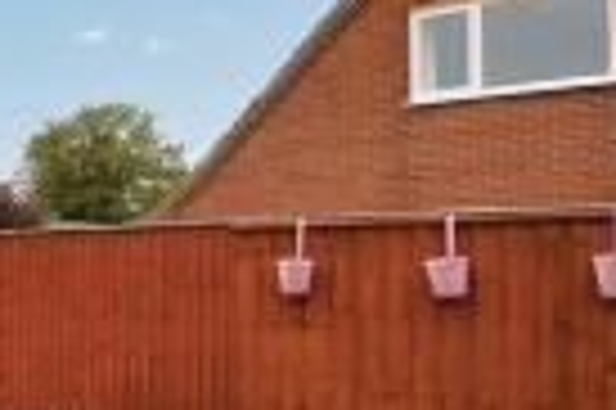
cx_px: -319
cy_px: 277
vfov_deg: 25.8
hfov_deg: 26.7
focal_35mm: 52
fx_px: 889
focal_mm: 10
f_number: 4.5
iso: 100
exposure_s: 1/80
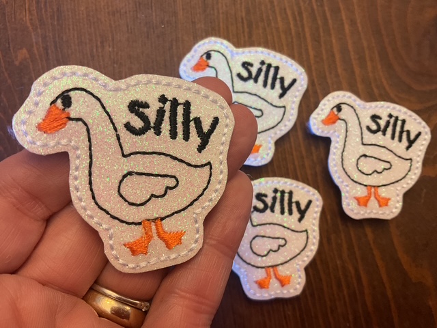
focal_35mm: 29
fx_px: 366
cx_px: 218
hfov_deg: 61.7
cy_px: 164
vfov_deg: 48.2
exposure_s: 1/60
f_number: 1.8
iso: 125
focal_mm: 3
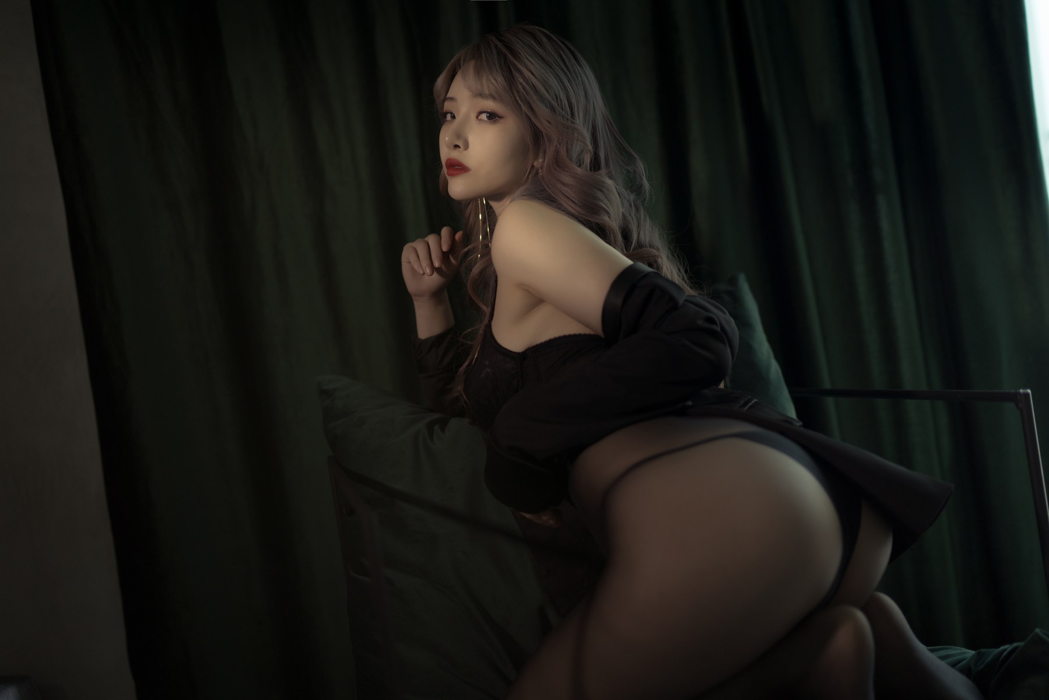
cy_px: 350
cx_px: 524
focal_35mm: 35
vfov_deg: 37.9
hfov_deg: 54.4
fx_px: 1020
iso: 160
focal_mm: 35
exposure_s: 1/200
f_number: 1.6
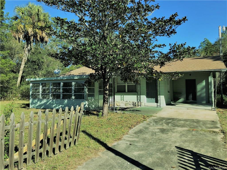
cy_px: 85
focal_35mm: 28
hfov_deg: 63.4
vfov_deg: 49.7
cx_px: 114
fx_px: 184
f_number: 1.8
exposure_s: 1/1000
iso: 20
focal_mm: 4
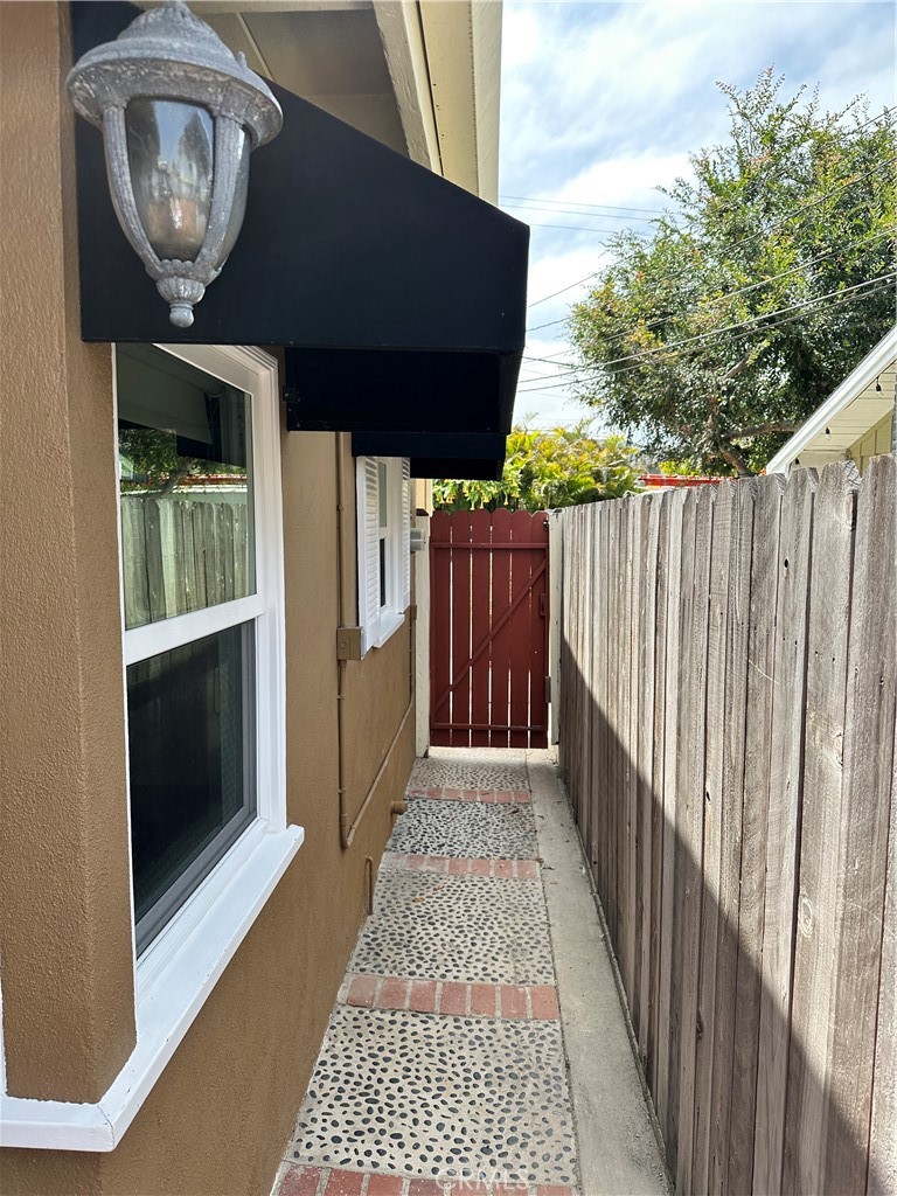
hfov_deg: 56.8
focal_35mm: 24
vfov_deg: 71.6
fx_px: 829
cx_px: 448
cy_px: 598
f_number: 1.78
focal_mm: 6.86
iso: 80
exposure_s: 1/1050
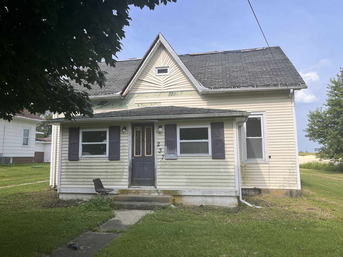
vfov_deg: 53.1
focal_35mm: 26
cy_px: 128
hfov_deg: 67.3
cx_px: 172
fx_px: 258
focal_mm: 5.1
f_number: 1.6
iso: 50
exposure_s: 1/2513
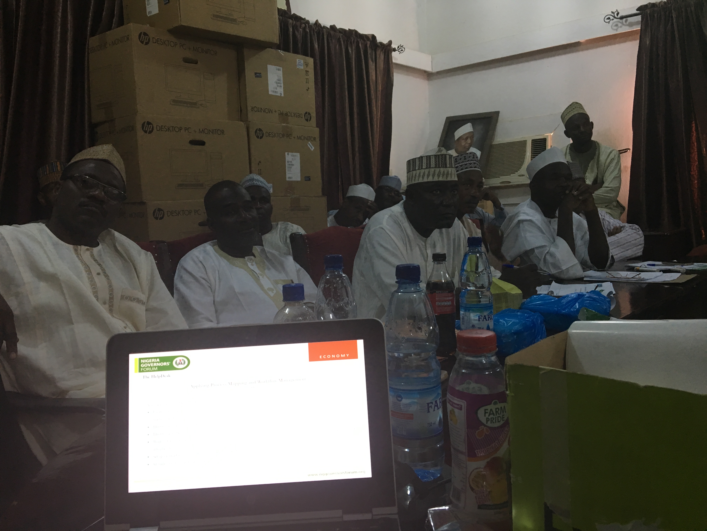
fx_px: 592
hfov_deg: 61.7
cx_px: 354
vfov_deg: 48.2
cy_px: 266
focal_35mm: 29
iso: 100
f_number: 2.2
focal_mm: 4.15
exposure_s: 1/33
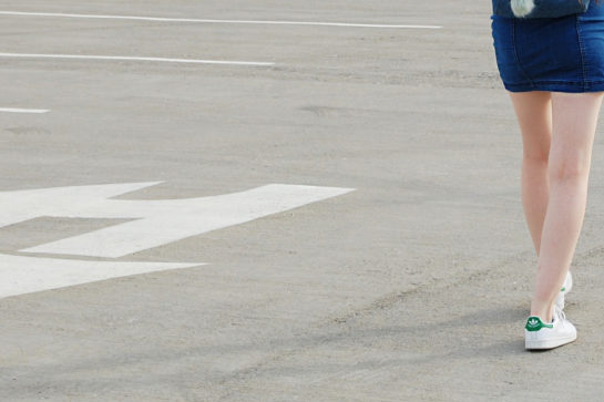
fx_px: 2599
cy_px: 67
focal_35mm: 155
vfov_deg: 8.8
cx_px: 470
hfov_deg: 13.2
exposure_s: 1/320
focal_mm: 55
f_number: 9
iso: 200
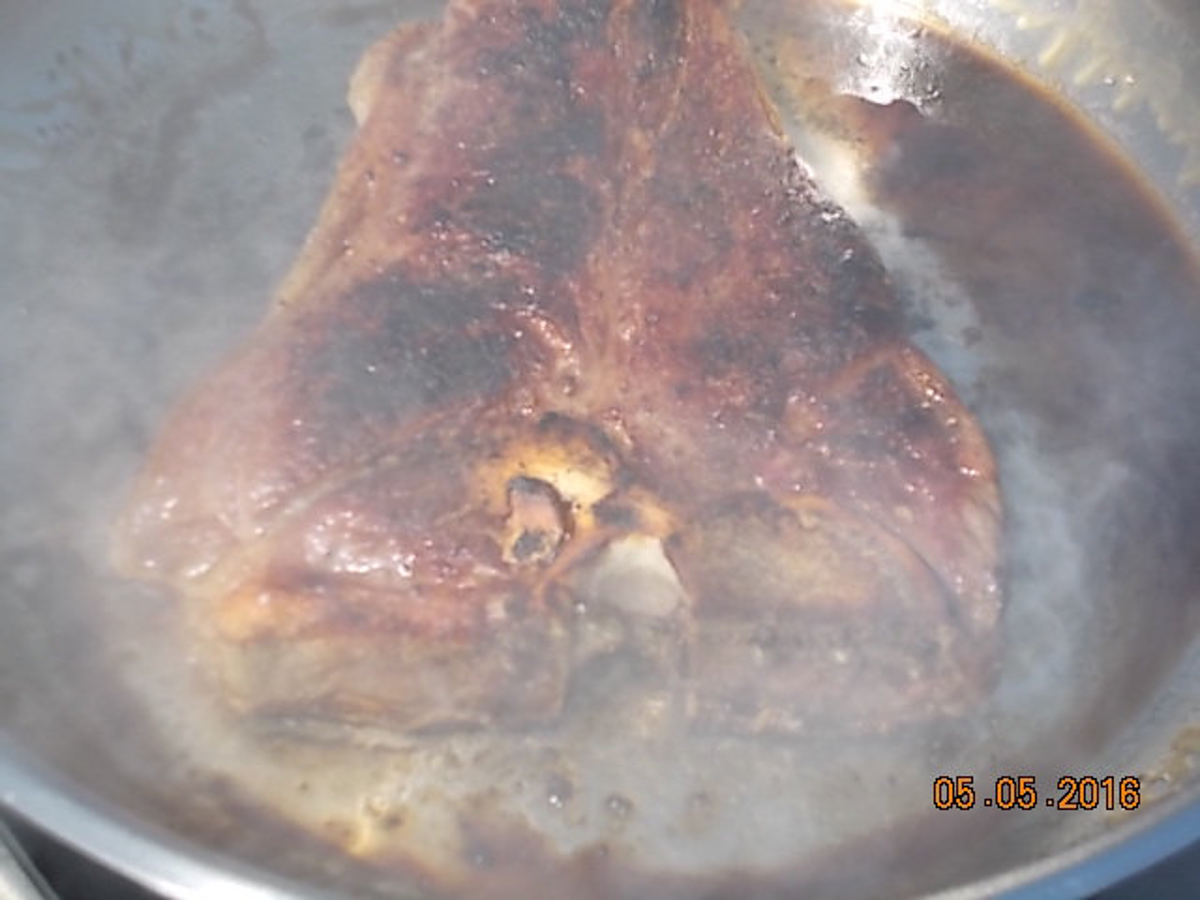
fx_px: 2288
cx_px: 600
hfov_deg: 29.4
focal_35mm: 66
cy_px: 450
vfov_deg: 22.3
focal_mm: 11.8
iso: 80
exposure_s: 1/200
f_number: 5.3
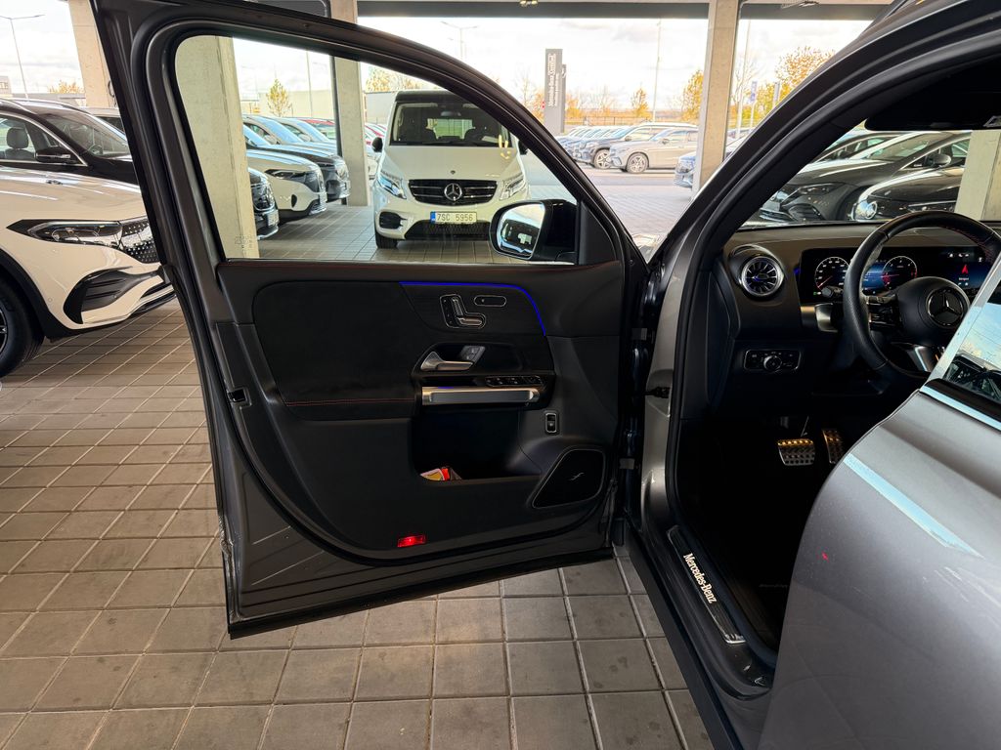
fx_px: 694
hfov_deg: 71.6
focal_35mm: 24
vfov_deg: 56.8
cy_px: 375
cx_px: 500
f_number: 1.78
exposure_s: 1/143
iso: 200
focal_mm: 6.76
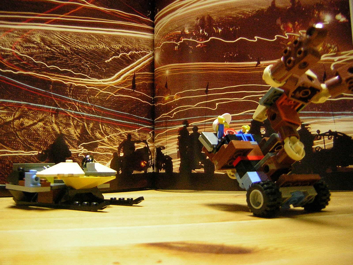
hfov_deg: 51.4
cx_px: 176
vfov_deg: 39.7
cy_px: 132
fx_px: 367
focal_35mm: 36
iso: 200
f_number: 2.6
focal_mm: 4.7
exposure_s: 1/5.4
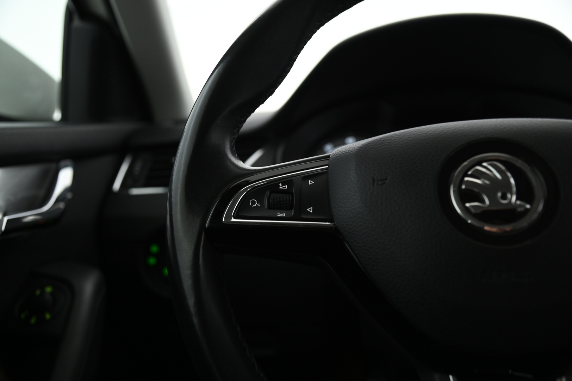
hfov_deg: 50.7
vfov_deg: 35.0
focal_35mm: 38
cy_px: 190
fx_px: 603
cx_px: 286
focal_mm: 38
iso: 1250
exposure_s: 1/25
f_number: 4
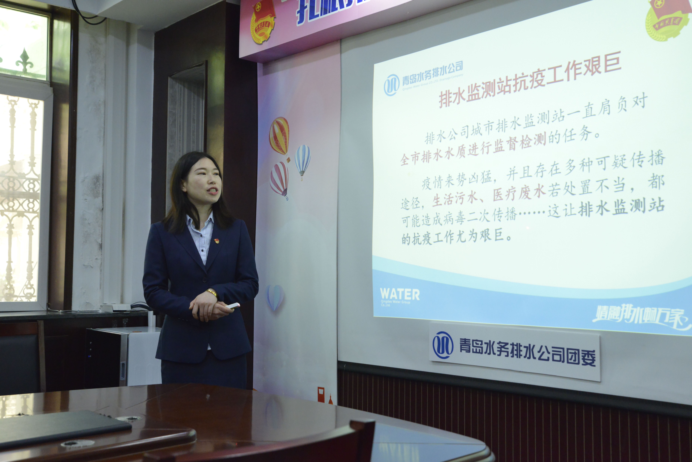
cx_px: 346
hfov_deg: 46.4
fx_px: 808
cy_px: 231
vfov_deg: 31.9
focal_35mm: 42
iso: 5000
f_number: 6.3
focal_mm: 42
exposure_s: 1/160
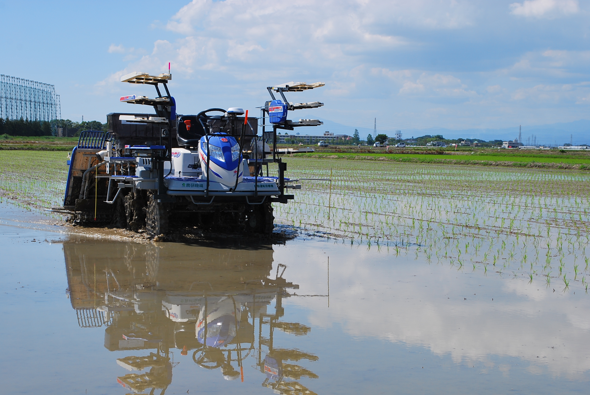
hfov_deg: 29.2
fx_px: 1132
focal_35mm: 69
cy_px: 198
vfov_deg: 19.8
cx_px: 295
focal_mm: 46
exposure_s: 1/200
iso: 100
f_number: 10
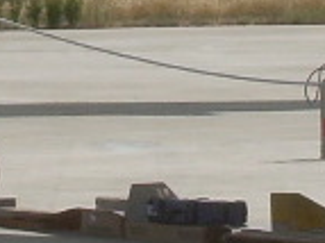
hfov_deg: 3.4
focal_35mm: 587
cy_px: -209
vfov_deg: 2.5
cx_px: 225
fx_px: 5507
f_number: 6.6
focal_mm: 13.9
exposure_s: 1/386
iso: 50
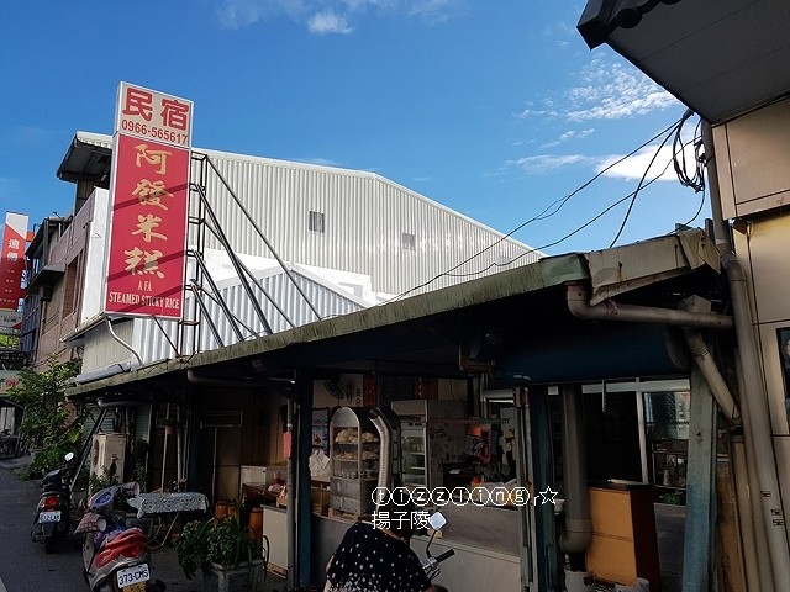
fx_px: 593
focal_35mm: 26
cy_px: 296
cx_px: 395
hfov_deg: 67.3
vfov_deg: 53.1
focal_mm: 4.2
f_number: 1.7
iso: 50
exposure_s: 1/1624
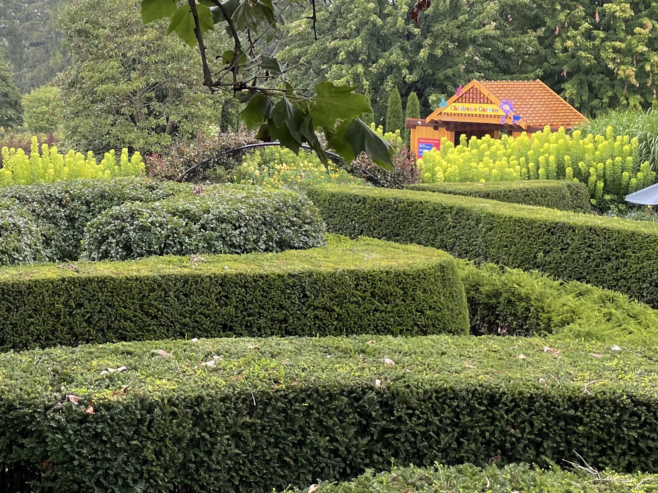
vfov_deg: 24.3
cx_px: 163
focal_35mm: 60
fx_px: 1140
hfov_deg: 31.6
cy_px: 178
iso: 32
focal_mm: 4.2
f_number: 1.6
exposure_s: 1/183
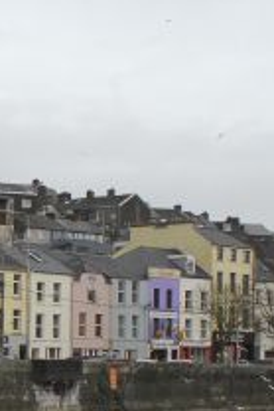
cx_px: -223
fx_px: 1265
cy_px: 332
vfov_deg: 18.2
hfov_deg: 11.5
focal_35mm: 111
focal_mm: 24
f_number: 8
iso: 400
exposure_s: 1/80
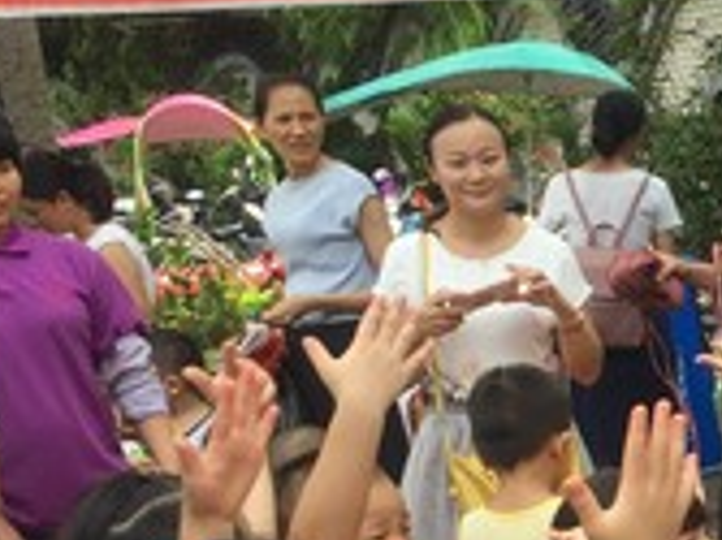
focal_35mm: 125
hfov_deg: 14.5
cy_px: 588
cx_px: 1150
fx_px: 2605
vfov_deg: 11.7
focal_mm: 4.15
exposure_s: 1/599
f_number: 2.2
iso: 32
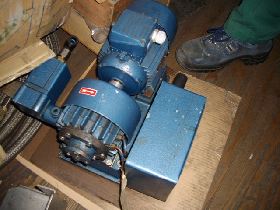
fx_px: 299
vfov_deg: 38.7
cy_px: 105
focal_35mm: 37
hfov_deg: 50.1
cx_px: 140
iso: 200
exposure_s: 1/50
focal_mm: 6.2
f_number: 2.8
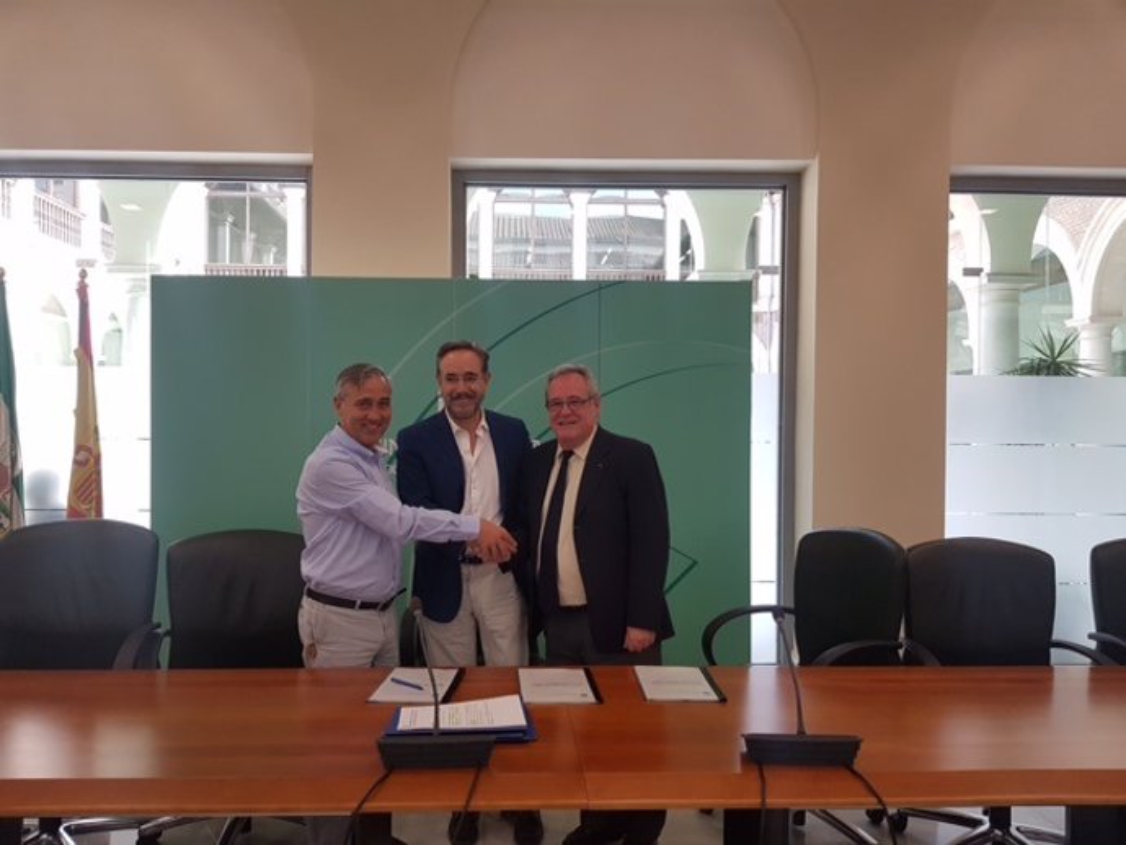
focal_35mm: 26
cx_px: 563
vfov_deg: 53.1
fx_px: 846
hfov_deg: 67.3
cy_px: 422
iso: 100
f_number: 1.7
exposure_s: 1/100
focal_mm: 4.2
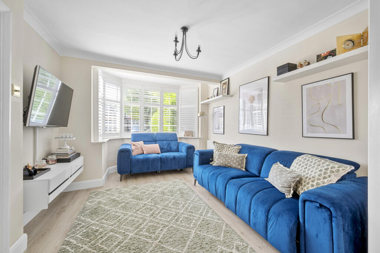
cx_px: 190
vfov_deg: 81.1
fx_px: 148
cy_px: 126
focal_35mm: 14
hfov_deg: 104.3
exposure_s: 1/2
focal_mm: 14
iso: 200
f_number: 16
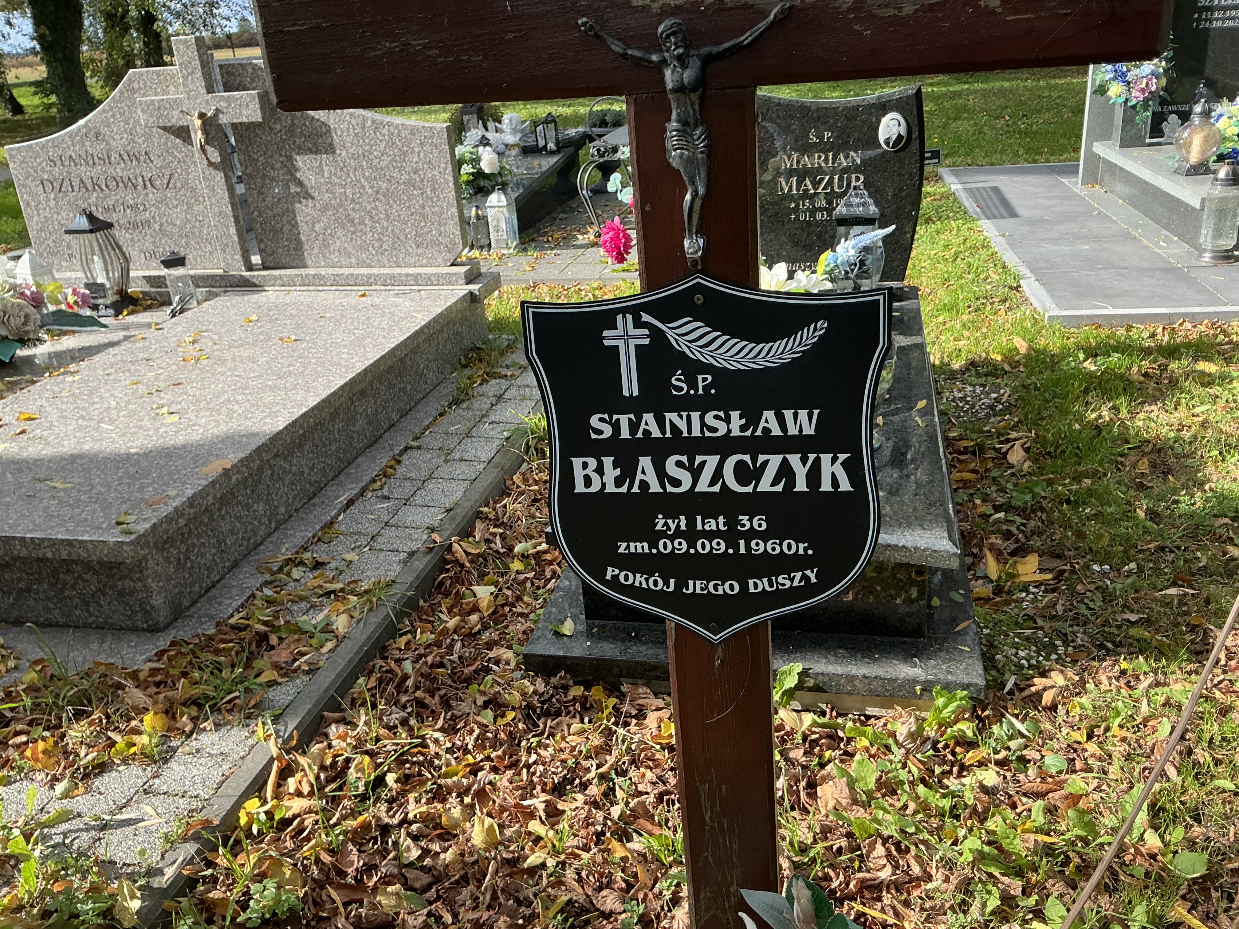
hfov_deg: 63.4
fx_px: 1002
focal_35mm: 28
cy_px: 464
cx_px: 620
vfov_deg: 49.7
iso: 25
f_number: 1.8
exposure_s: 1/409
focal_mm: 3
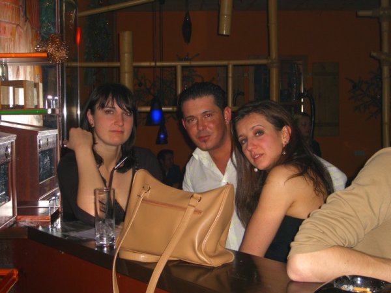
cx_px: 196
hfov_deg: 33.8
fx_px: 644
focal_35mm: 57
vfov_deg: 25.7
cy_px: 146
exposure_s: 1/60
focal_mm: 11.8
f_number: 3.6
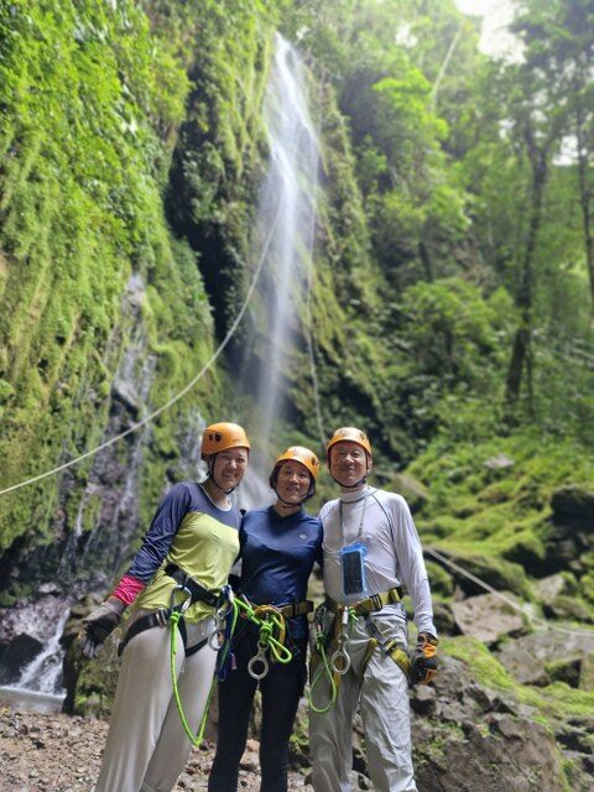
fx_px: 526
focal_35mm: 23
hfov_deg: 58.9
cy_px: 396
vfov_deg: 73.9
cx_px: 297
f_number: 1.8
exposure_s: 1/120
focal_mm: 5.54
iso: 200
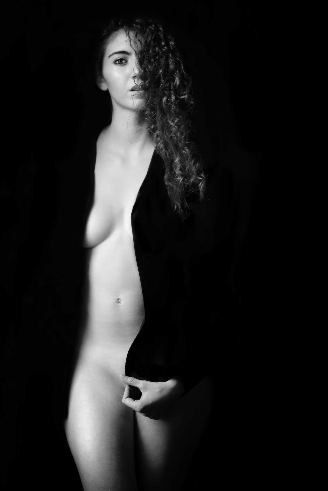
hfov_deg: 16.1
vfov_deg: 23.9
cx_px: 164
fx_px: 1161
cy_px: 246
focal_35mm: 85
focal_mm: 85
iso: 250
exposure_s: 1/160
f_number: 1.4
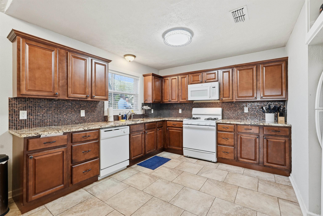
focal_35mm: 16
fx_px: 144
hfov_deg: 96.7
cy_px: 108
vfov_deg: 73.8
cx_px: 162
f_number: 9
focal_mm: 16
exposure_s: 1/15
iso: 250
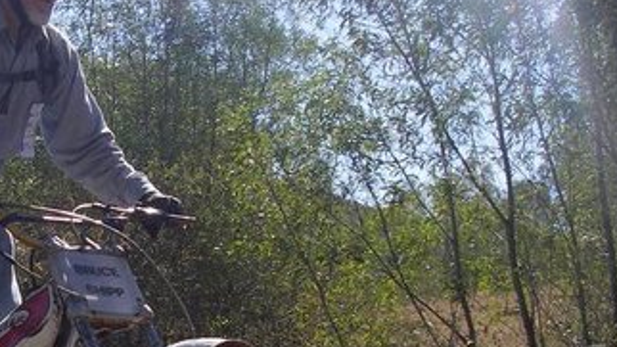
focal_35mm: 77
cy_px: 361
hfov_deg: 26.9
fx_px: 1260
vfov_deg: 15.3
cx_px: 111
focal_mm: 6.3
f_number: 3.3
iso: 80
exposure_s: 1/800
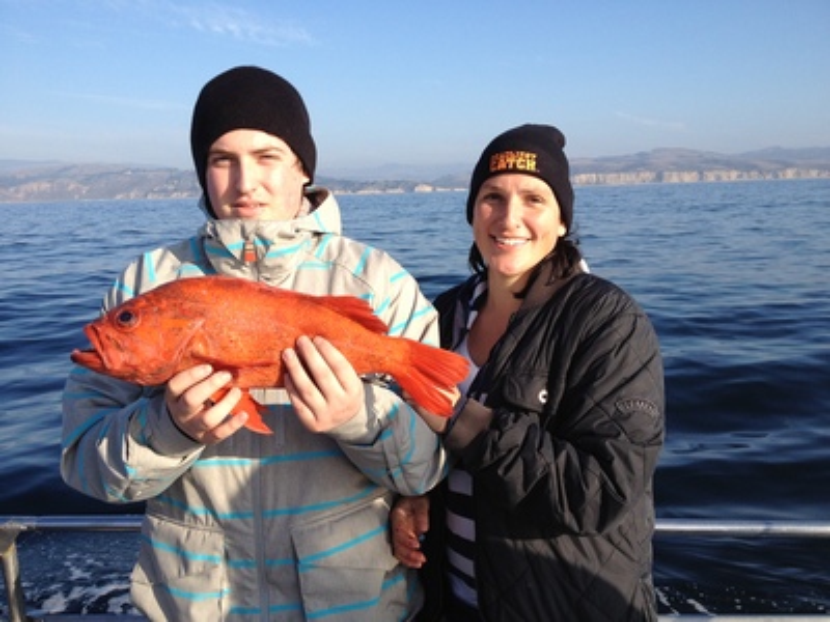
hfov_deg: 52.6
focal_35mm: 35
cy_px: 311
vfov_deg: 40.7
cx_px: 415
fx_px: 839
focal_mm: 4.28
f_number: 2.4
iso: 64
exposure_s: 1/1314
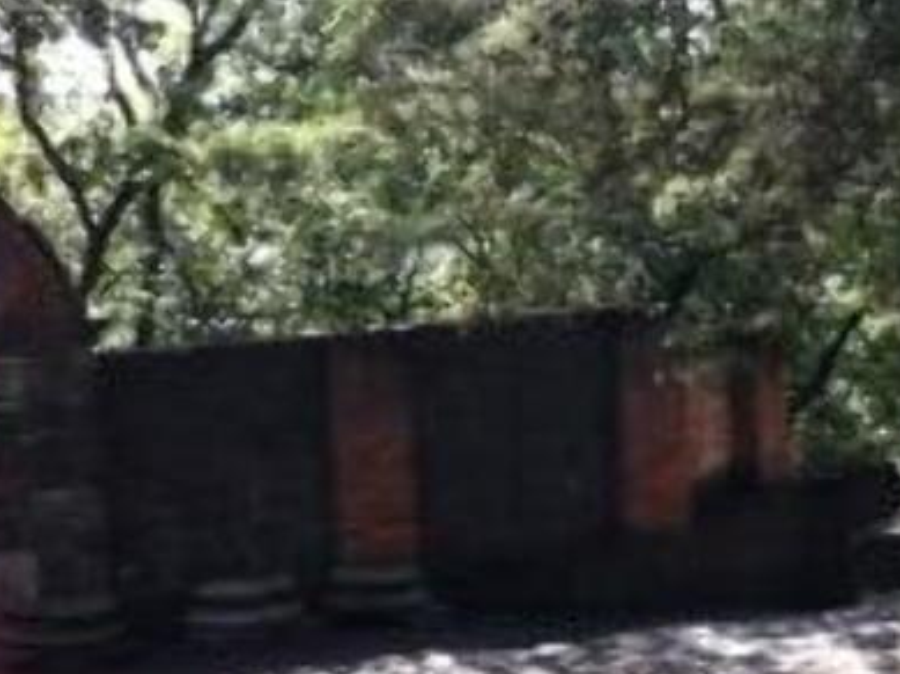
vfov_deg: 15.3
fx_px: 2494
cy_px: 476
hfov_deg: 20.0
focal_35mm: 96
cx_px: 831
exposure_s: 1/124
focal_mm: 3.85
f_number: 2.8
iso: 80
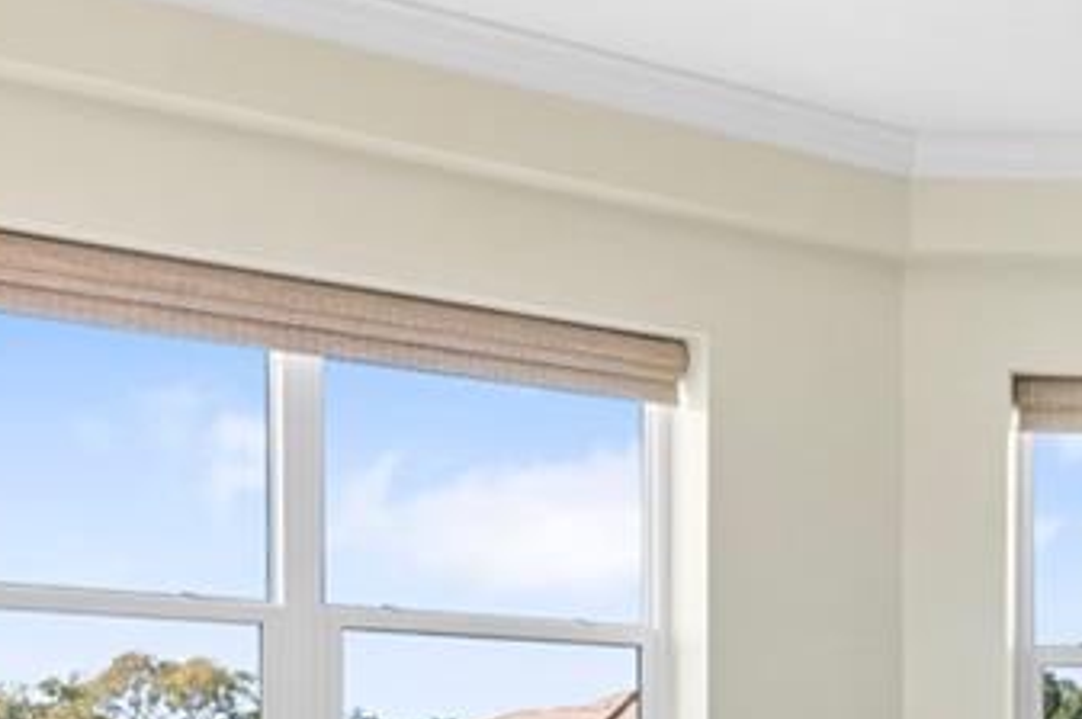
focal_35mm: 76
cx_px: 1445
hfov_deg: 23.3
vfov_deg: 17.1
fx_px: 2282
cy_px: 876
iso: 250
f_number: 8
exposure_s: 1/13
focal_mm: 16
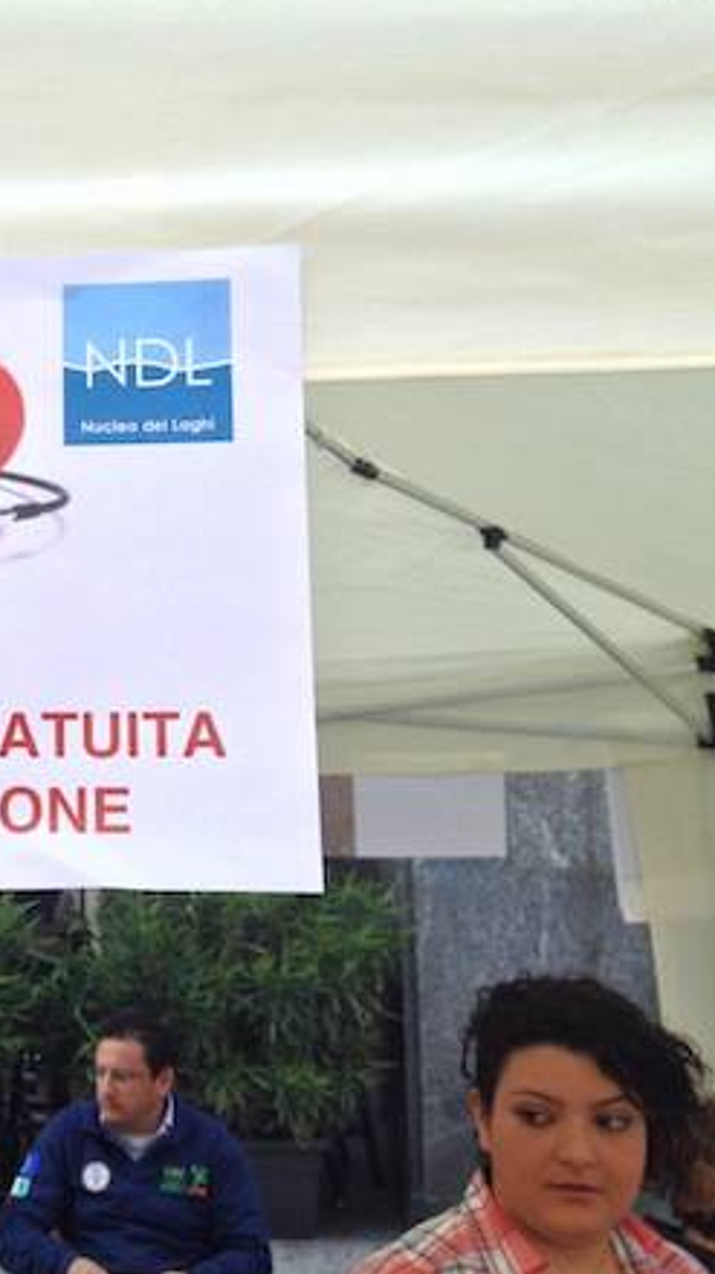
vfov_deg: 39.9
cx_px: -64
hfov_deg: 21.8
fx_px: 1755
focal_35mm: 52
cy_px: 631
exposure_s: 1/502
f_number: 2.4
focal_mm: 4.28
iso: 50
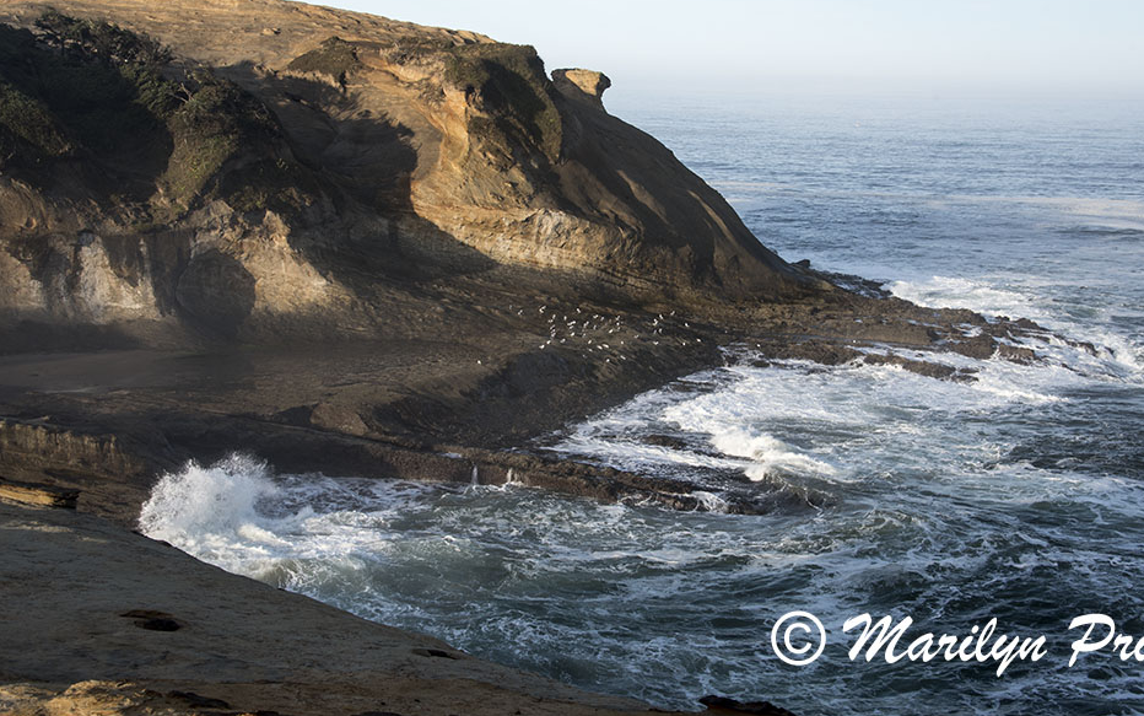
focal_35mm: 56
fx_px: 1746
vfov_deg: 23.1
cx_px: 627
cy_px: 313
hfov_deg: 36.2
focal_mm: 50
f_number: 11
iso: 100
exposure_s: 1/45
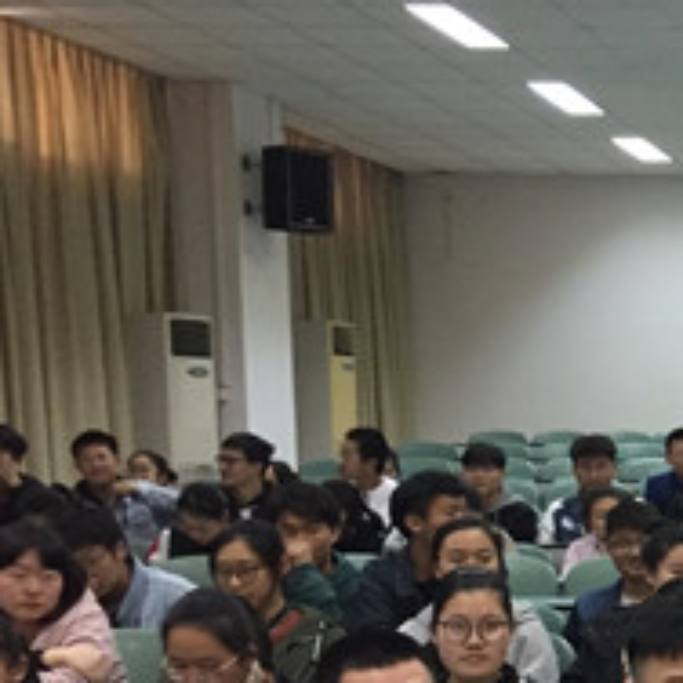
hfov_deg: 18.4
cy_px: 636
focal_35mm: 82
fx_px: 1830
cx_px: 1061
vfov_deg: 20.6
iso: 250
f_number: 2.2
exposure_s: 1/33
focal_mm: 4.15
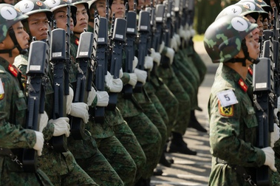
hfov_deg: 12.5
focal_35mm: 164
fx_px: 1274
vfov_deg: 8.4
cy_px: 98
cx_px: 48
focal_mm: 97
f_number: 2.8
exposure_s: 1/2000
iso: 250
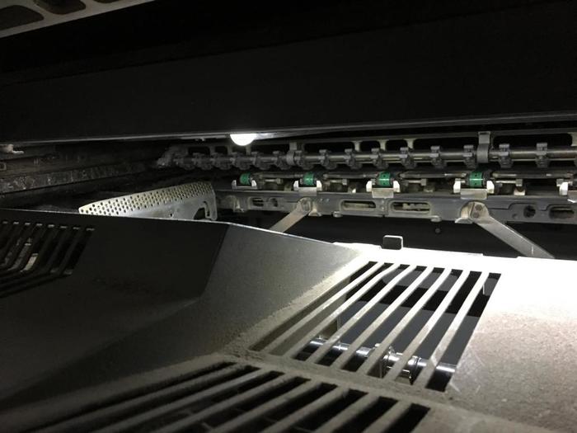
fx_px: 483
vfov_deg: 48.2
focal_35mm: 29
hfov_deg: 61.7
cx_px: 288
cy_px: 216
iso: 200
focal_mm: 4.15
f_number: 2.2
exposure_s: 1/17
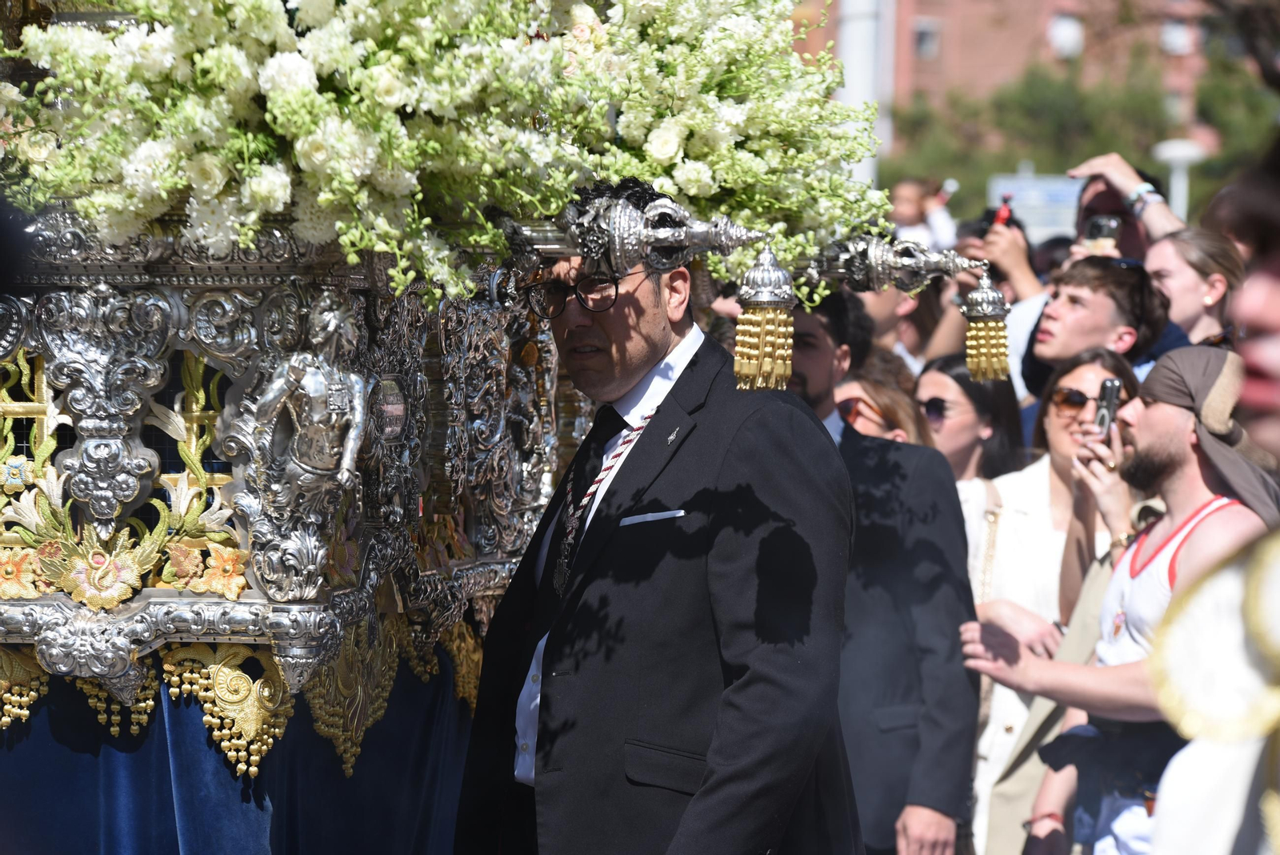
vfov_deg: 9.8
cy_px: 428
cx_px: 640
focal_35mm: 140
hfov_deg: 14.6
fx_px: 4979
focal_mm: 140
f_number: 4.5
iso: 160
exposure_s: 1/800
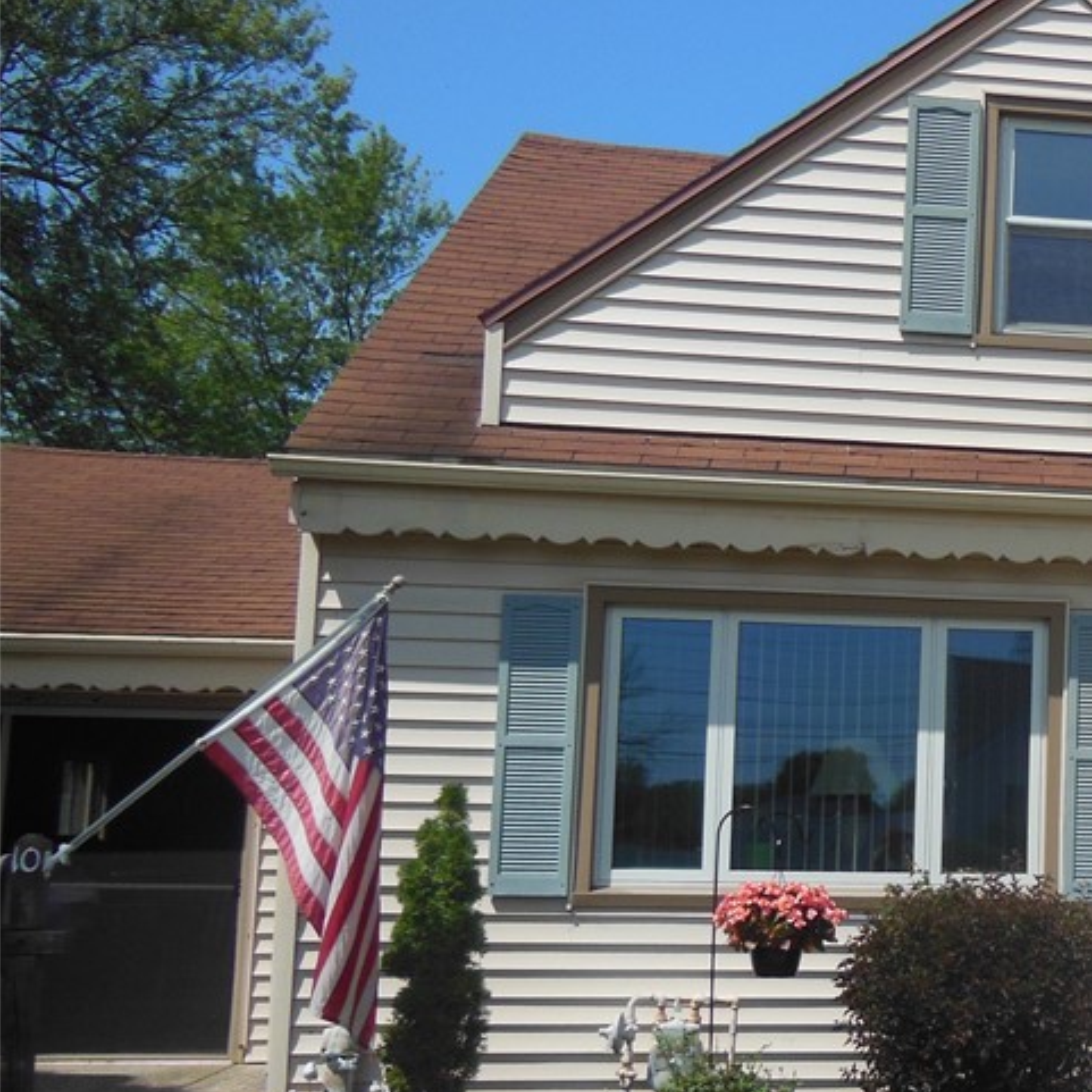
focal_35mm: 47
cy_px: 688
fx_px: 1677
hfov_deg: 32.3
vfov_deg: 35.8
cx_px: 1160
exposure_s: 1/1500
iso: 125
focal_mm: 4.5
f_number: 3.5
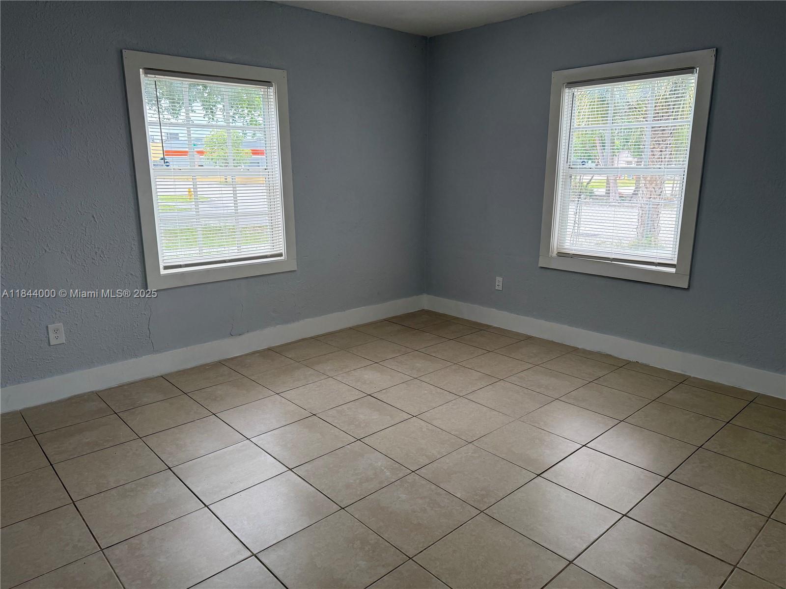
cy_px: 294
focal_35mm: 24
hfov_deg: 71.6
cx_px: 393
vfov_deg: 56.8
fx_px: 545
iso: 125
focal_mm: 6.76
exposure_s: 1/227
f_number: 1.78
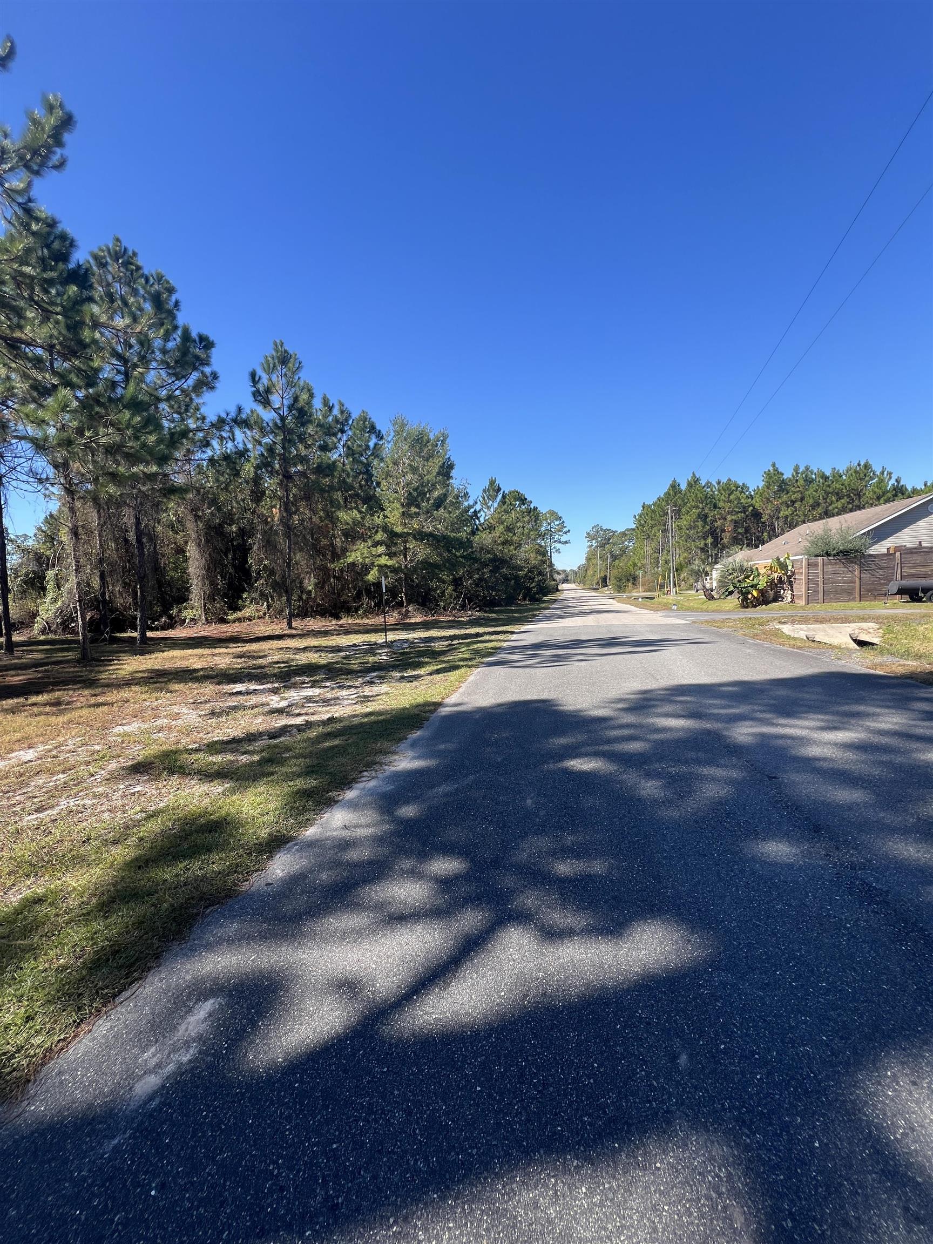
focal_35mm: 13
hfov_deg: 89.9
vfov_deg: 106.2
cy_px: 622
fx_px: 467
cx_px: 466
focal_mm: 1.57
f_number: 1.8
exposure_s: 1/747
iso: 32
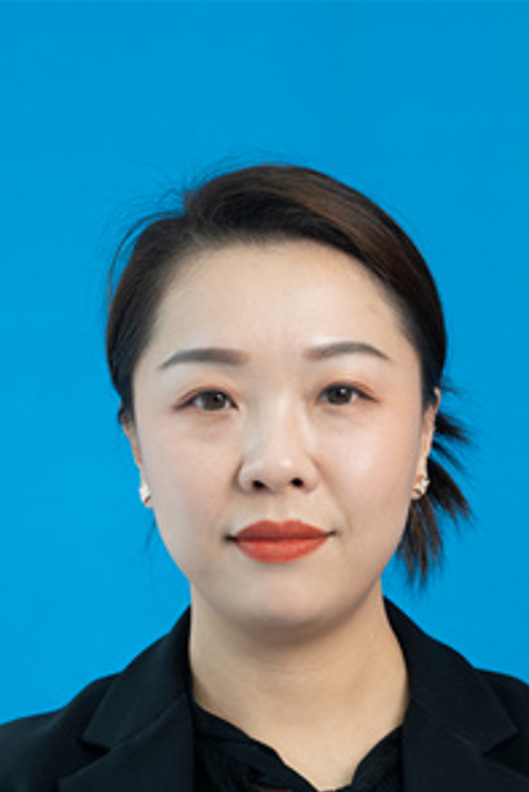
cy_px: 550
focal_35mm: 106
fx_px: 2333
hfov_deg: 12.9
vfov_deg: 19.2
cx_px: 286
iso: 400
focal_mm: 51
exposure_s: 1/60
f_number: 5.6
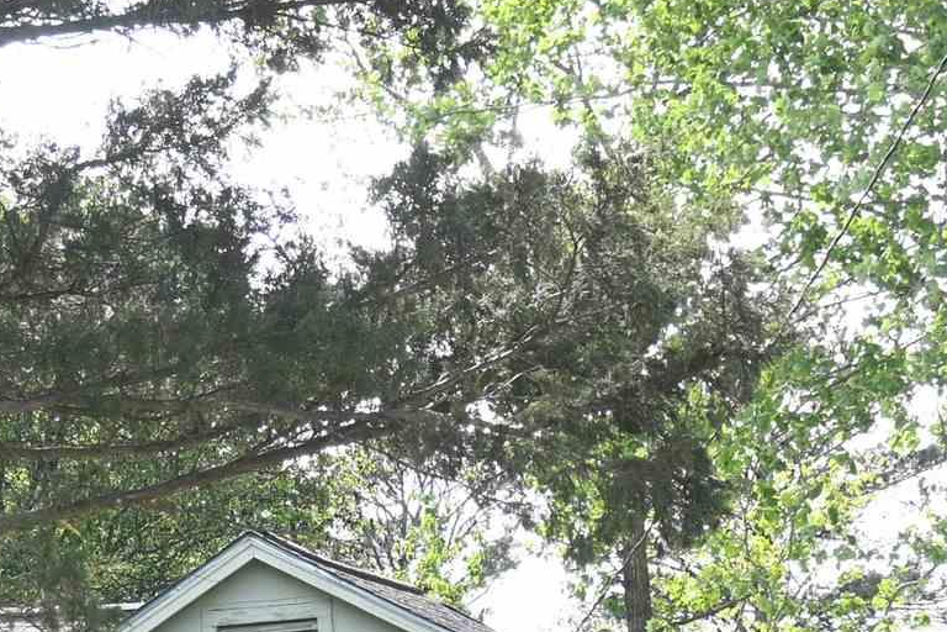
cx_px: 297
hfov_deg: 15.5
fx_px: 3472
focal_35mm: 132
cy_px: 796
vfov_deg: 10.2
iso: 100
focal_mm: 22
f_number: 4
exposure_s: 1/200
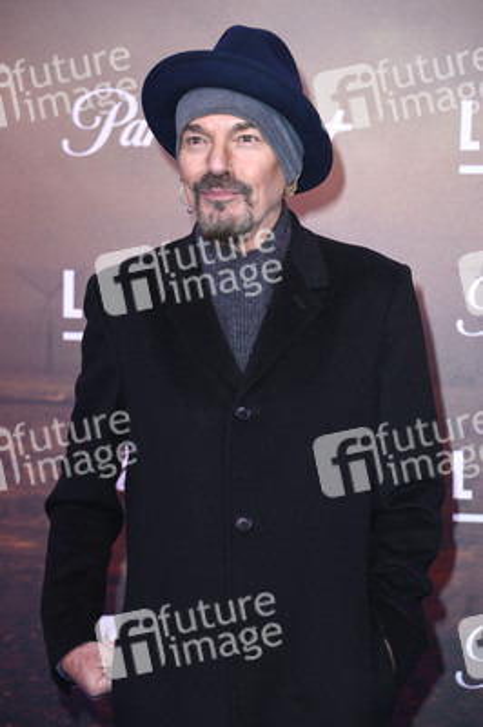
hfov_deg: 11.2
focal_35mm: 122
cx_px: 242
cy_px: 364
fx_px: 2459
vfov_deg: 16.8
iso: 400
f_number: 5.6
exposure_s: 1/200
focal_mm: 122
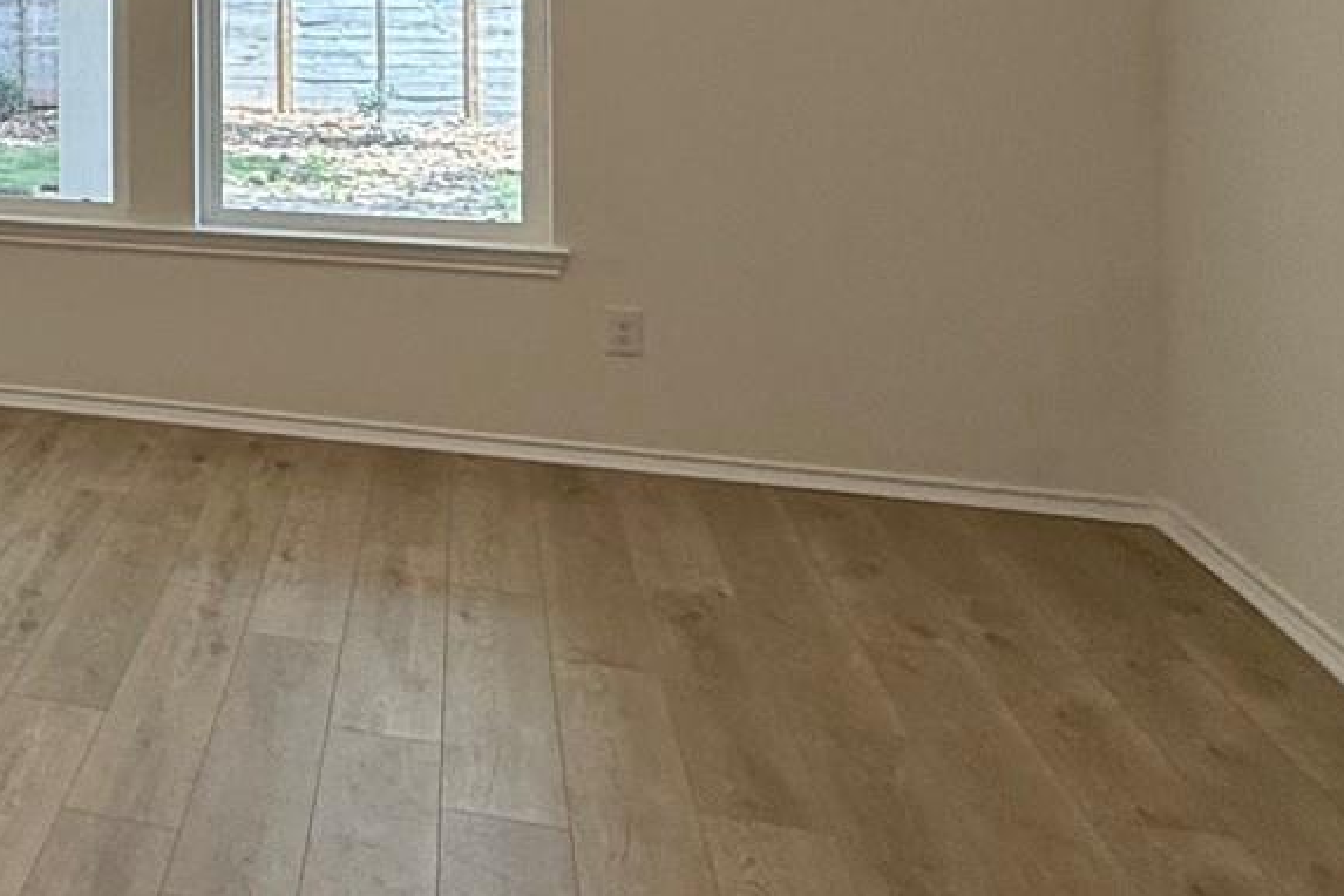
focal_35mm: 52
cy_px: -21
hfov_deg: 28.1
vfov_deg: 24.7
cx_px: -577
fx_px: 1941
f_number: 2.2
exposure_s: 1/120
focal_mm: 2.22
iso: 80
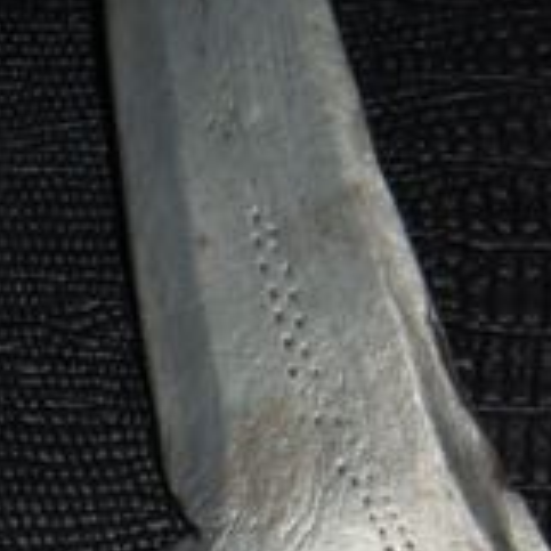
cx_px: 91
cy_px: 674
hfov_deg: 5.2
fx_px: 6108
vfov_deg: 5.1
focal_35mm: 339
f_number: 5.3
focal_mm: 95
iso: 200
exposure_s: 1/60
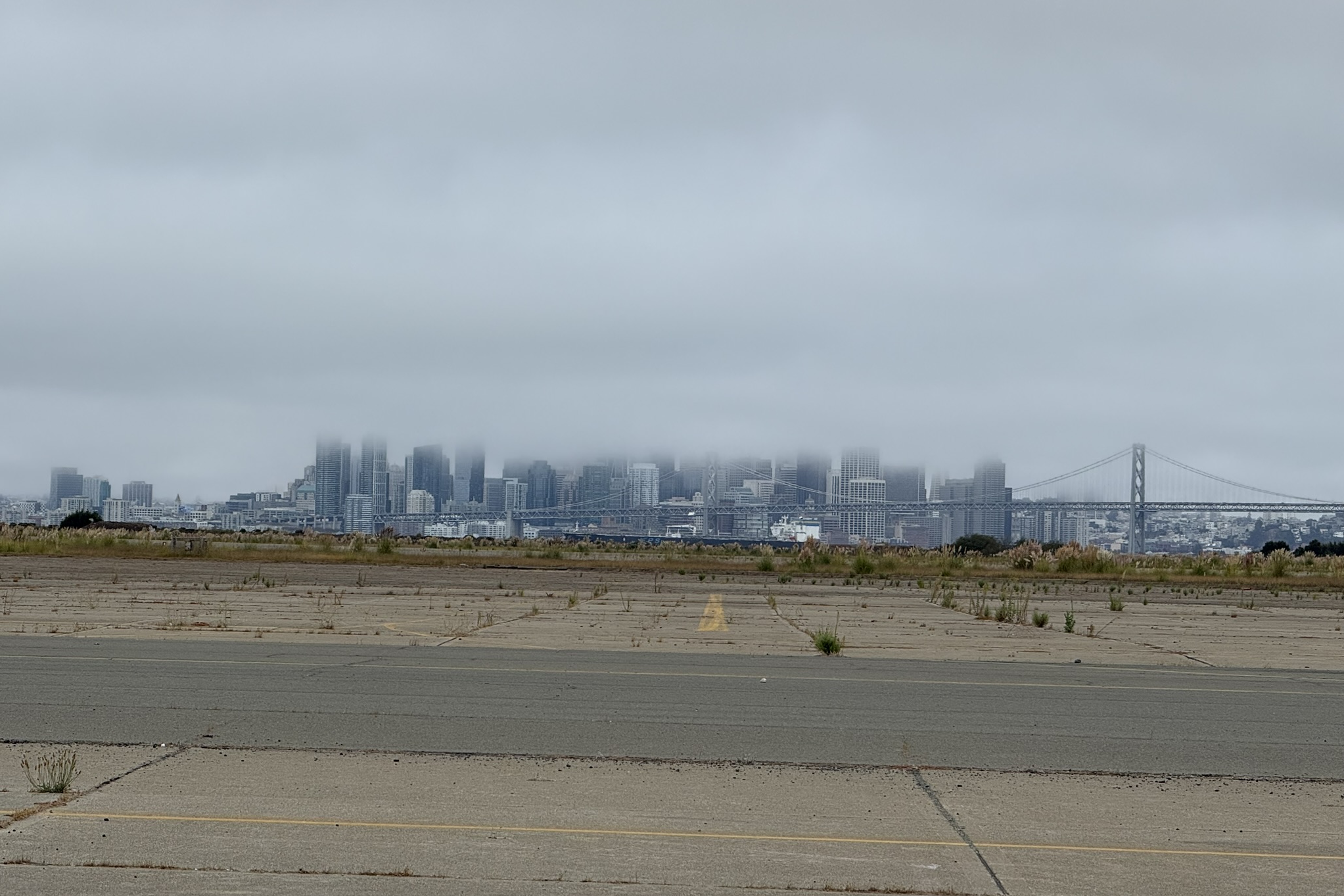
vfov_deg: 11.0
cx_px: 672
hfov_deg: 16.4
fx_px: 4666
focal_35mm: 125
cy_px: 436
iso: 50
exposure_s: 1/1271
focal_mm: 15.66
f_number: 2.8
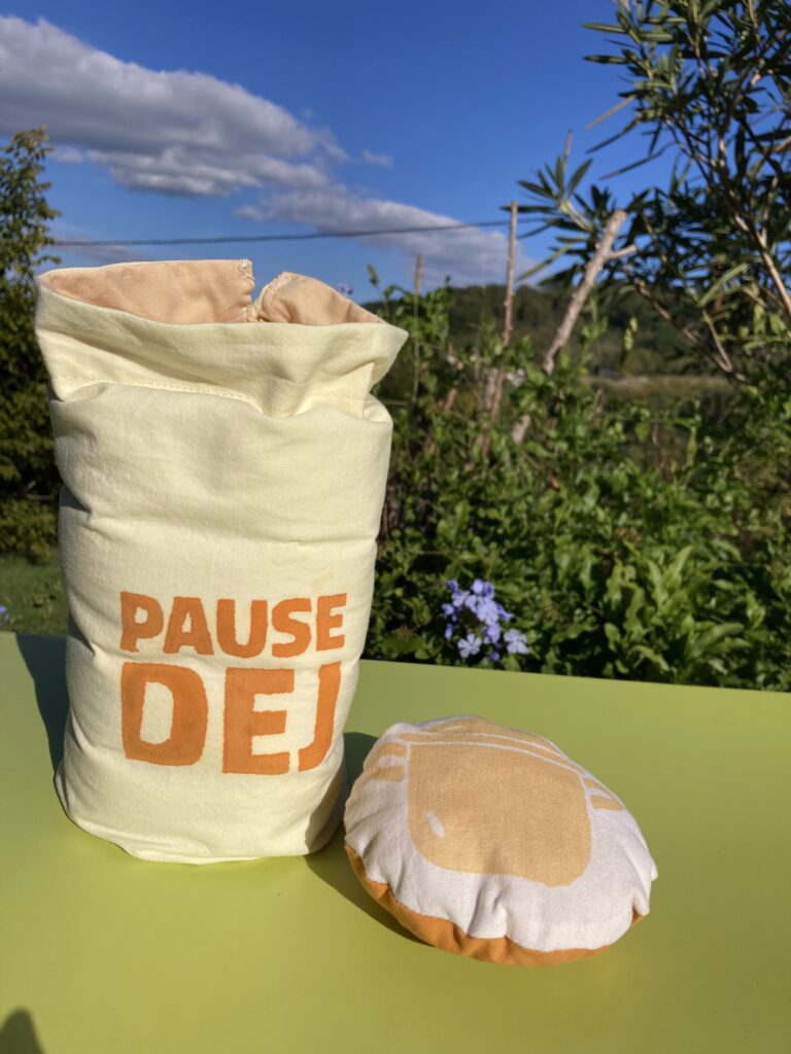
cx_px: 396
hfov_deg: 49.7
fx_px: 853
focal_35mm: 28
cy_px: 527
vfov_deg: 63.4
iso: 25
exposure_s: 1/6024
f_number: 1.8
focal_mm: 3.99
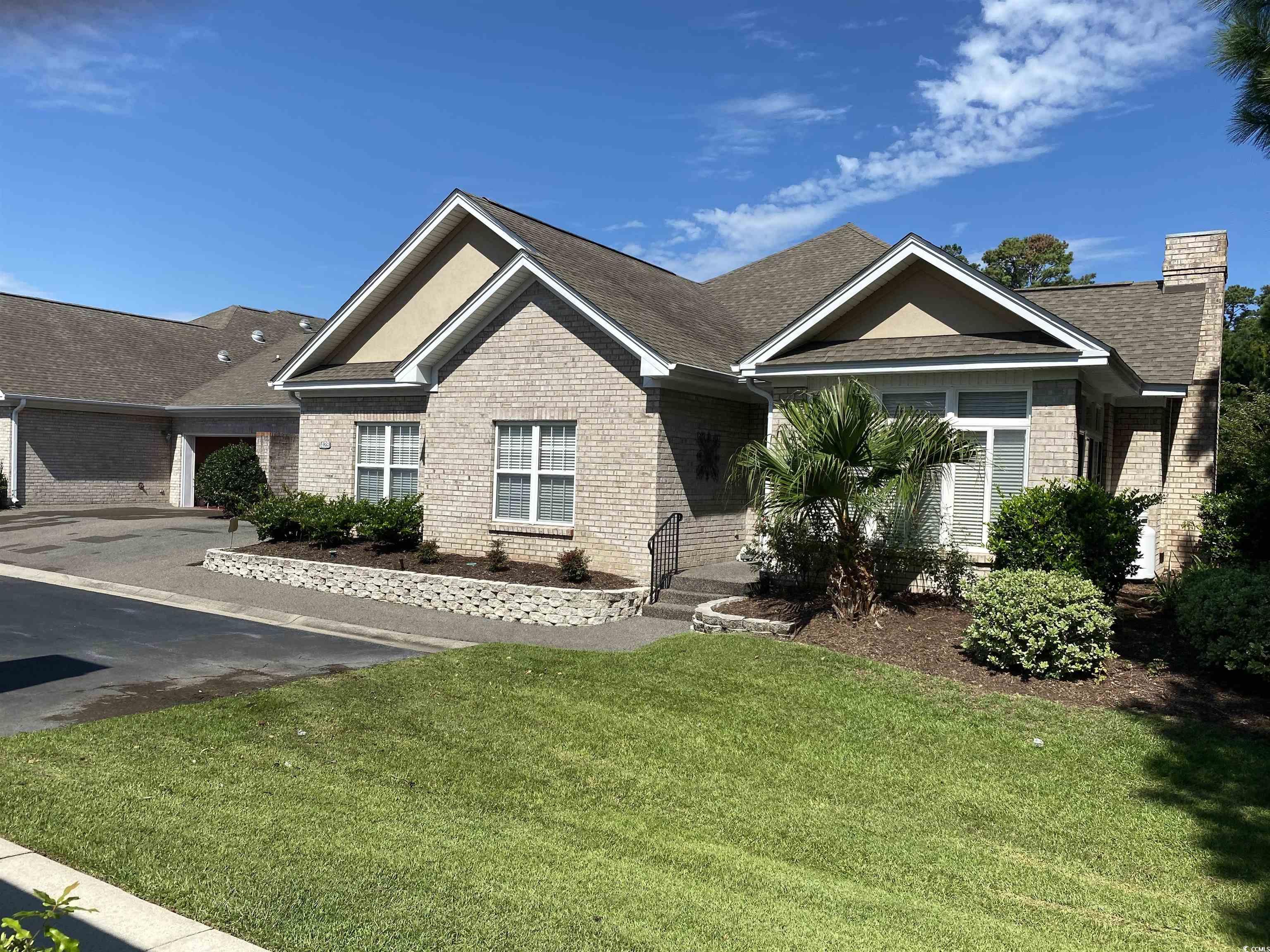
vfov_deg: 53.1
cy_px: 476
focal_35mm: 26
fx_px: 954
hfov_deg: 67.3
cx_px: 635
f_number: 1.8
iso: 32
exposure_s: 1/3300
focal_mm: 4.25
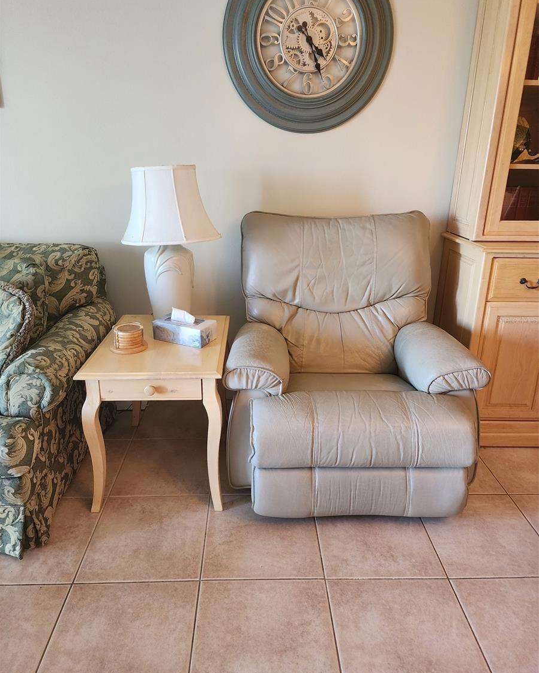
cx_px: 270
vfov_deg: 70.2
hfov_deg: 58.8
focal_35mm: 24
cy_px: 320
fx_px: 478
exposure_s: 1/120
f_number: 1.8
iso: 800
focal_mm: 6.4
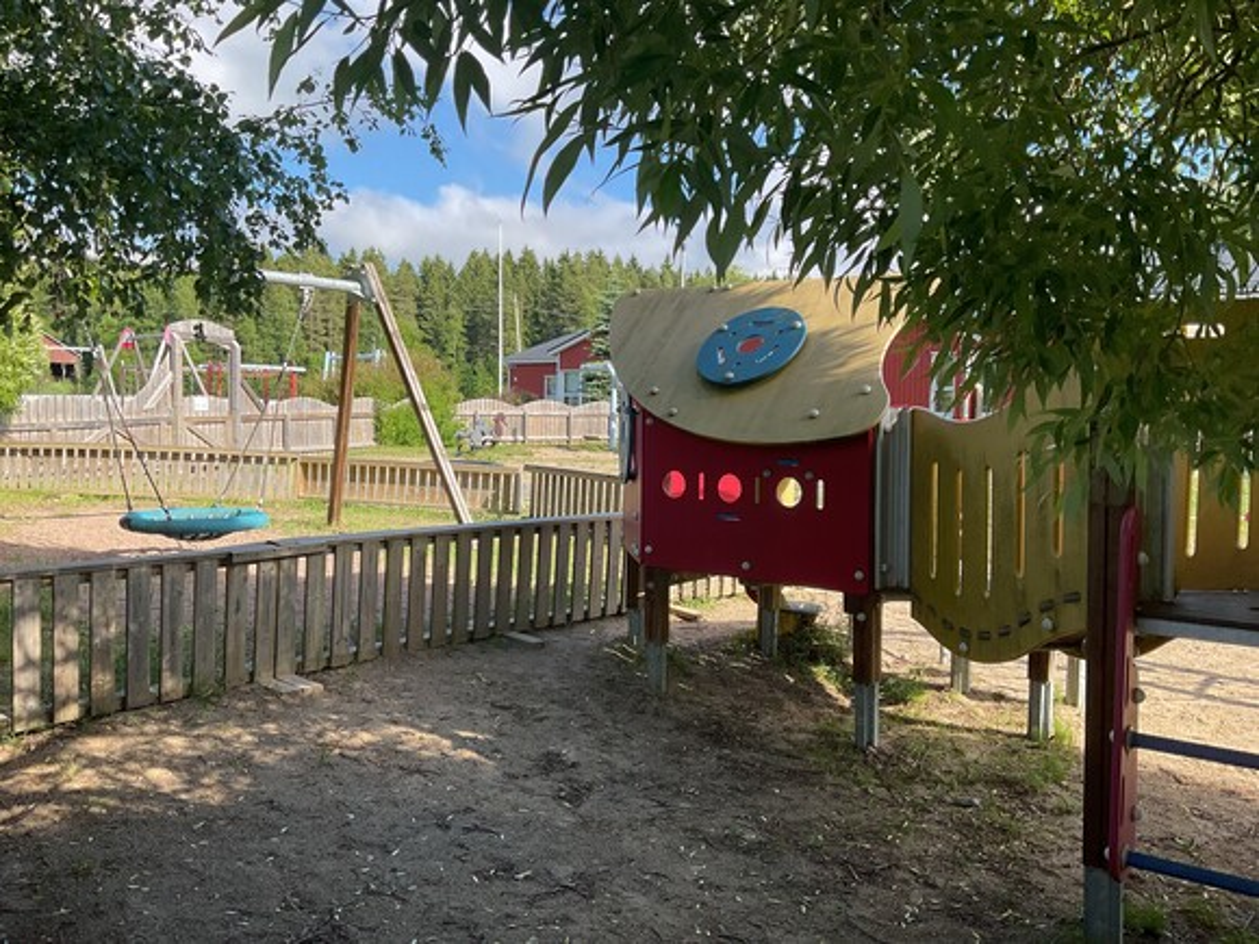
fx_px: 1055
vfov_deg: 48.2
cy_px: 472
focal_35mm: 29
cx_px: 630
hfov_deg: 61.7
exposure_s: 1/719
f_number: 1.8
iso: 16
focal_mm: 3
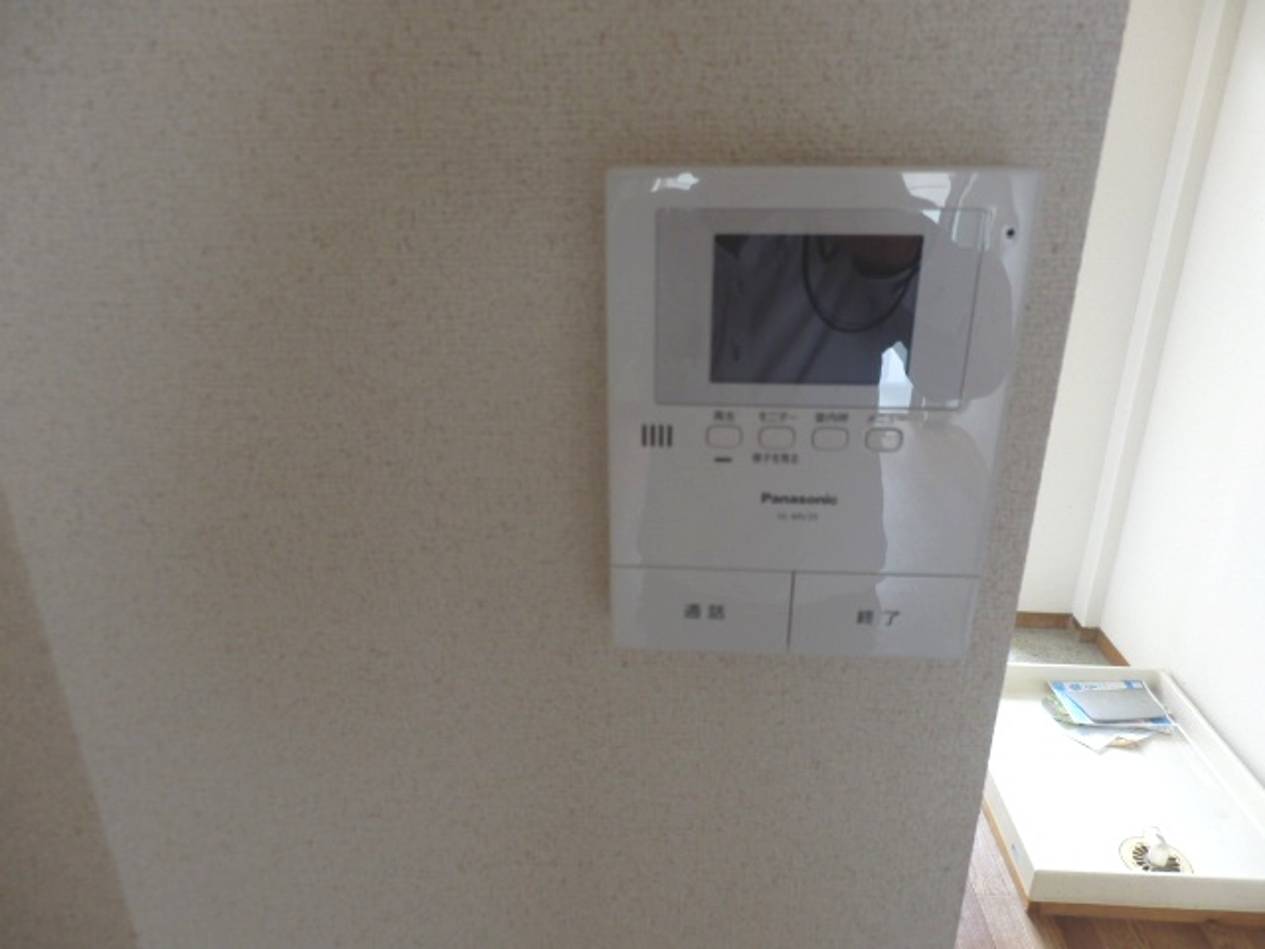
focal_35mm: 24
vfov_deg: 56.8
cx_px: 632
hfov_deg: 71.6
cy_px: 474
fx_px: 877
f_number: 3
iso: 125
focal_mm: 4.2
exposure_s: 1/30
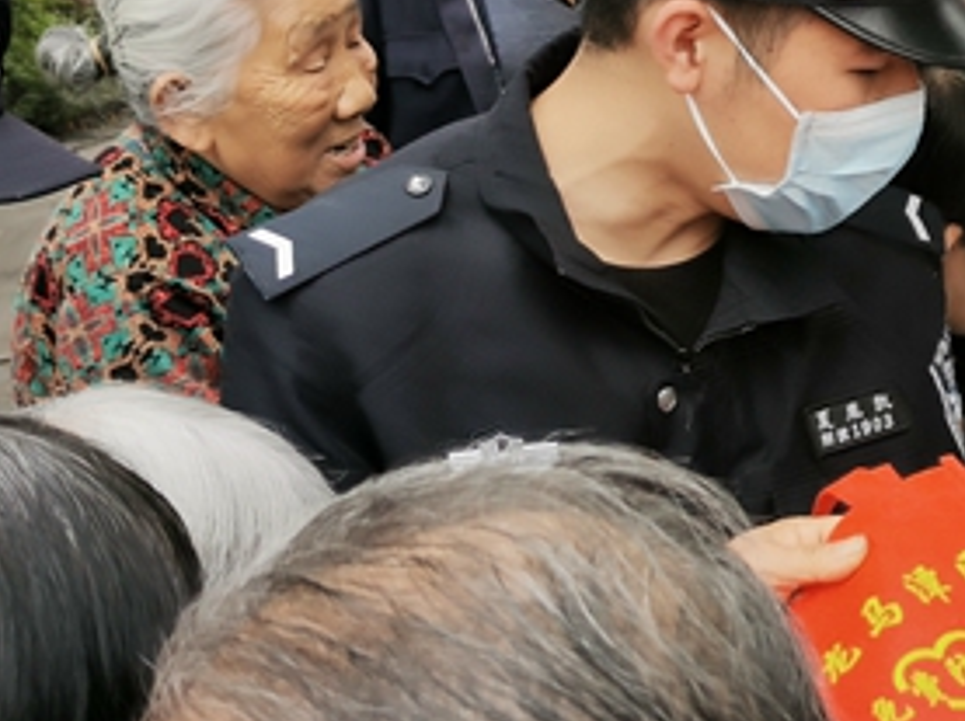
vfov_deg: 18.1
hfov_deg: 23.5
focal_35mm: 81
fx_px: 2255
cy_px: 202
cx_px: 867
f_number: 1.8
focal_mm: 5.58
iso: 50
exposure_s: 1/150
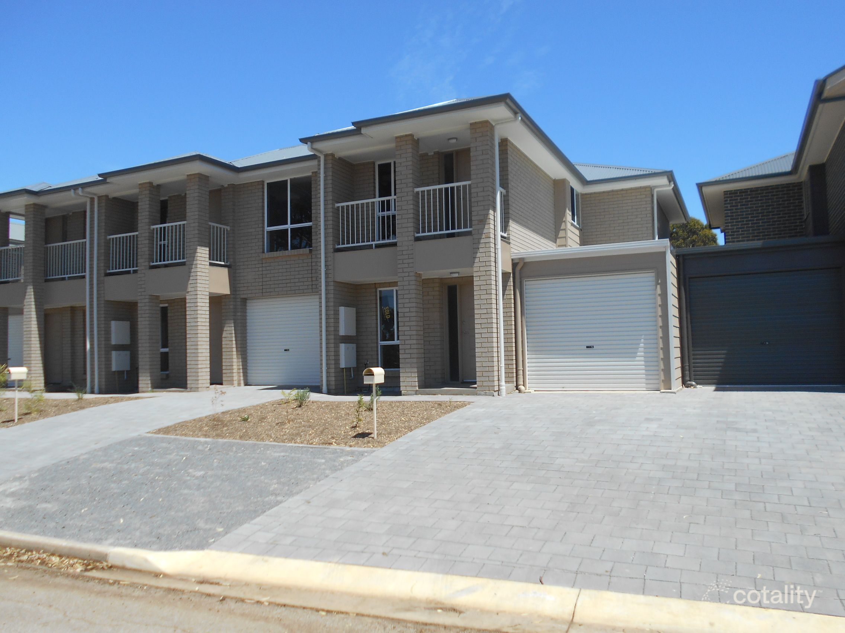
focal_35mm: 26
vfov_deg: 53.1
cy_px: 316
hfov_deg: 67.3
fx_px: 635
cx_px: 422
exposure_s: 1/1000
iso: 80
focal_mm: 4.6
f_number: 3.2
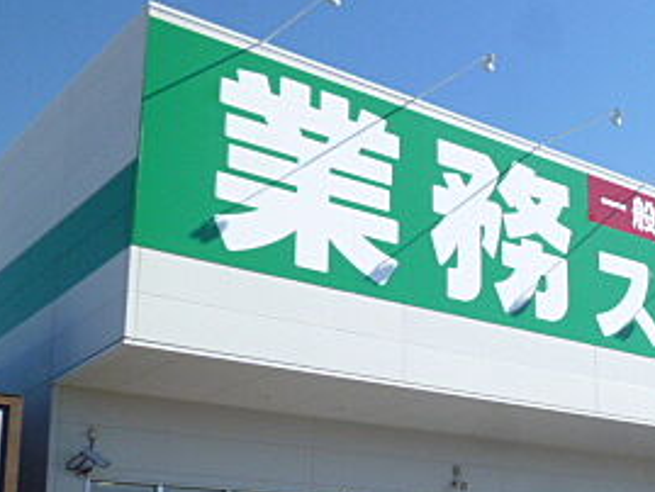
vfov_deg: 25.2
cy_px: 404
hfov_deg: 31.9
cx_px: 609
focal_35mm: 57
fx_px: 1079
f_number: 5.6
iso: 100
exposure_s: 1/500
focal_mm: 4.3
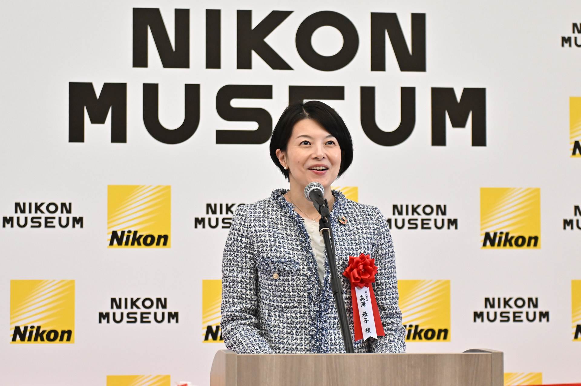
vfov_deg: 13.0
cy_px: 193
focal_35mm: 105
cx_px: 290
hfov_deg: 19.5
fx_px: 1694
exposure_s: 1/200
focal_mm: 70
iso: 2500
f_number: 2.8
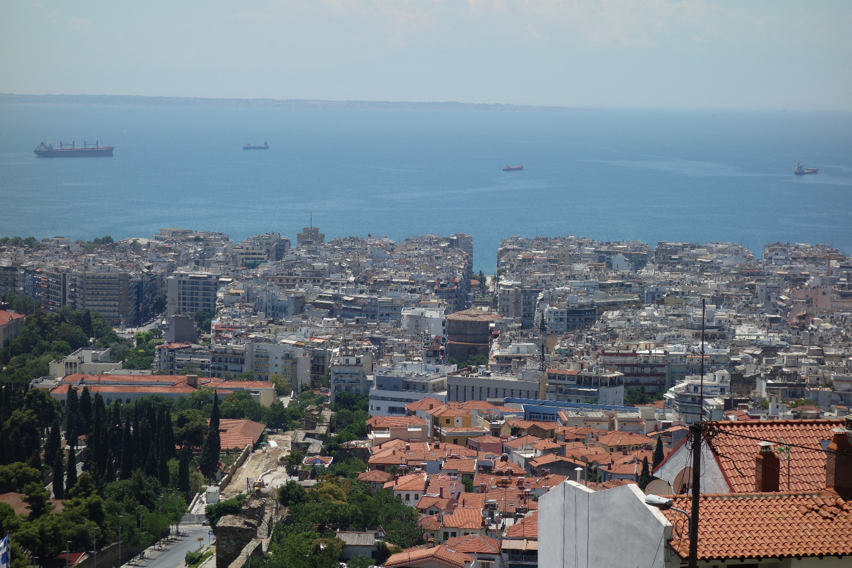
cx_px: 428
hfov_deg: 20.2
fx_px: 2390
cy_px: 286
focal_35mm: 101
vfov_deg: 13.6
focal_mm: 37.1
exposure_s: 1/800
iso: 125
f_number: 5.6
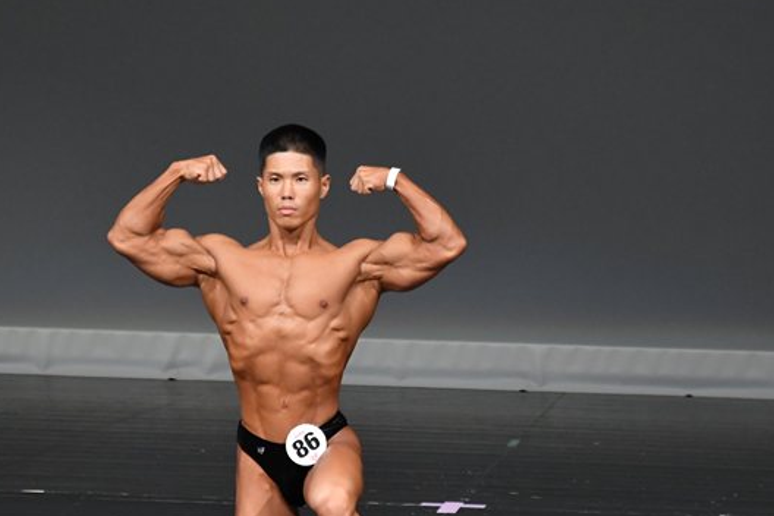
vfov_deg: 2.1
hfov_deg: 3.1
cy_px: 364
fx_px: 14189
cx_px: 348
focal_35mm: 660
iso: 4000
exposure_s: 1/400
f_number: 5.6
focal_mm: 300
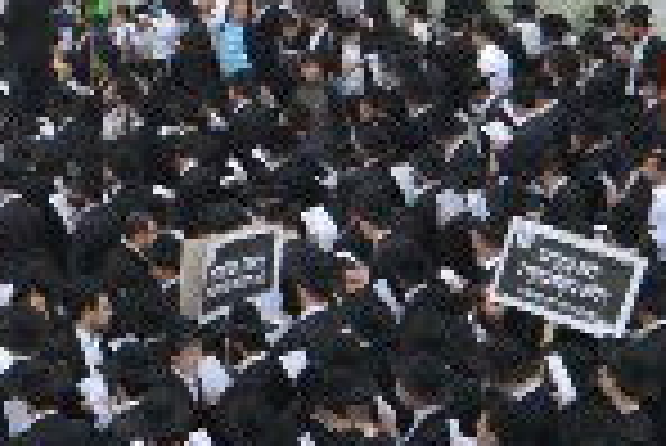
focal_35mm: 97
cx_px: -99
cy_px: -54
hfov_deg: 19.9
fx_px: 1796
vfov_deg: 13.8
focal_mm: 14
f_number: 5.6
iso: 800
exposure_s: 1/160
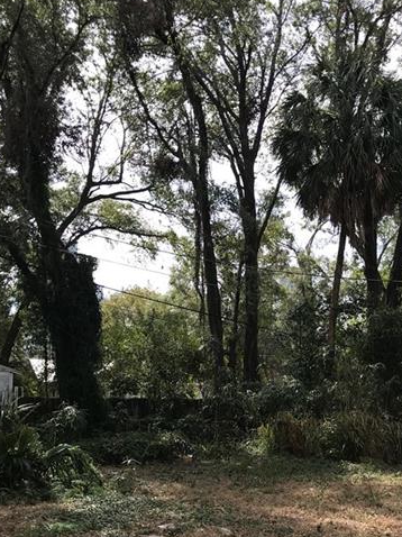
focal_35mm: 45
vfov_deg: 41.5
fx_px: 697
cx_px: 257
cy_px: 361
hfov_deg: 32.0
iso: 20
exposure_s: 1/1153
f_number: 1.8
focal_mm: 3.99
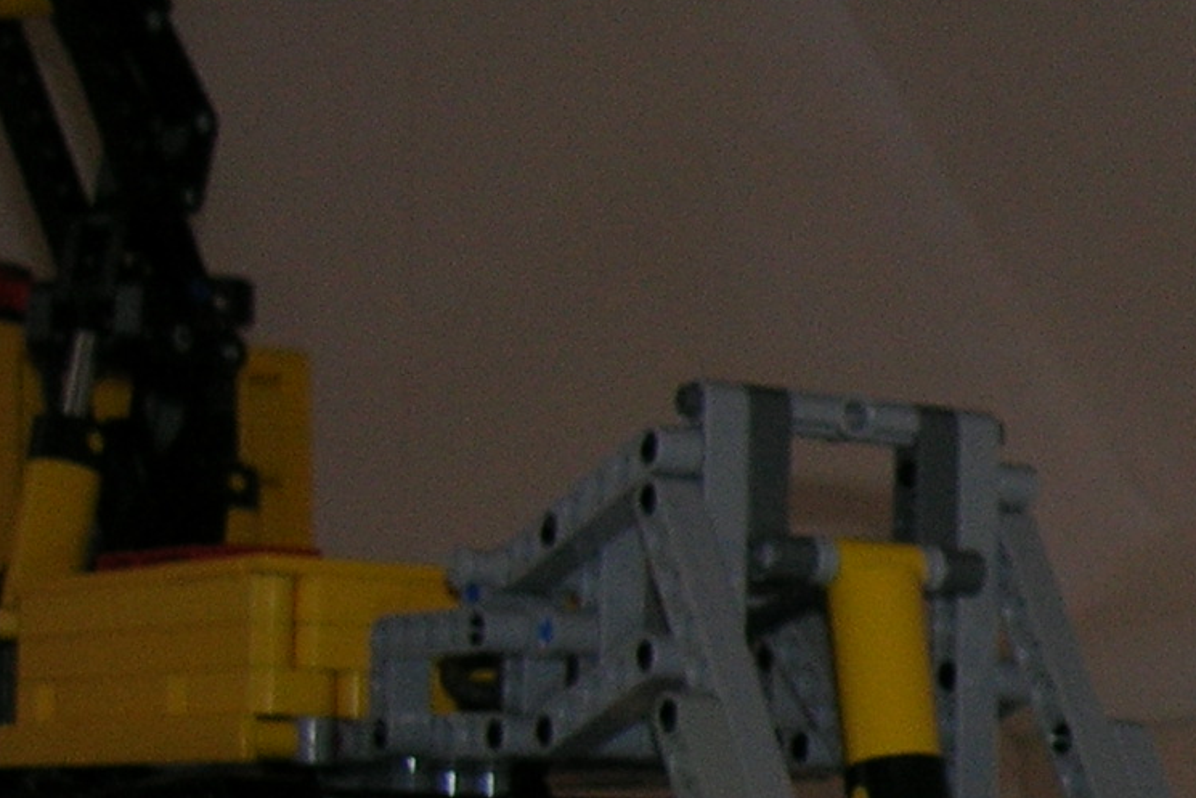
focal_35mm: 123
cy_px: 1151
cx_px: 1938
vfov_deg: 10.8
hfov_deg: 15.1
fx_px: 4087
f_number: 2.9
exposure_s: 1/60.1
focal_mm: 5.7
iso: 50
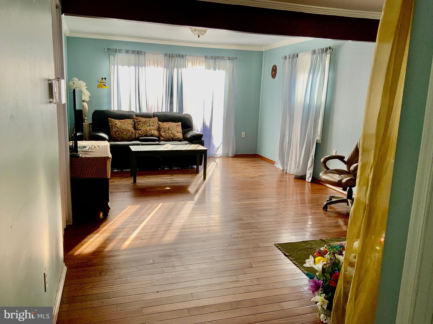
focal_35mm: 29
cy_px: 162
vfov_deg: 48.2
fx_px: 363
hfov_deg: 61.7
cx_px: 216
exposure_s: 1/120
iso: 40
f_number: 1.8
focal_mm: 3
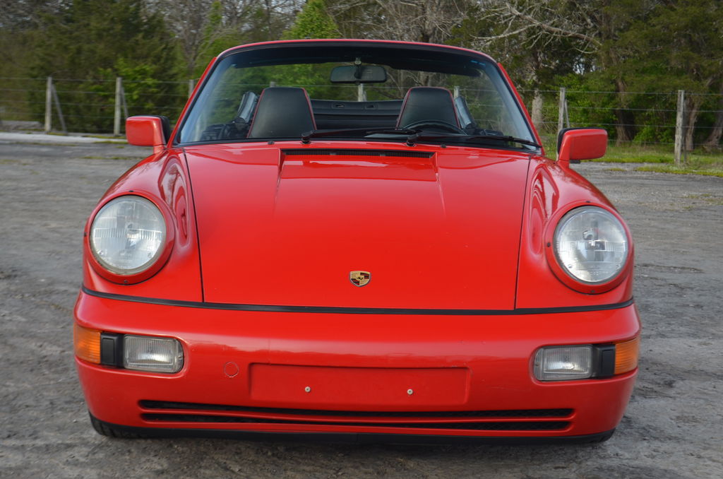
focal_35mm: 60
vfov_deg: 22.5
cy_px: 240
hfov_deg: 33.5
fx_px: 1202
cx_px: 362
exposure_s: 1/125
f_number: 5.6
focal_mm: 40
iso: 250
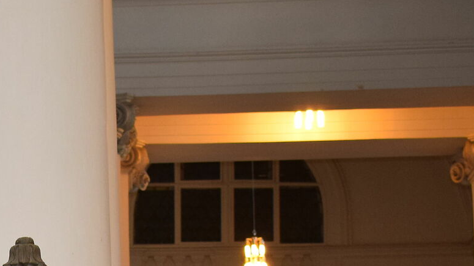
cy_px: 413
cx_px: 12
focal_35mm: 146
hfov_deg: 14.5
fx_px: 1835
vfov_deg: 8.1
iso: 800
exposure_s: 1/100
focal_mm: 30
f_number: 5
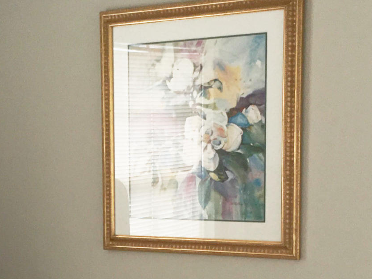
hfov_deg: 18.5
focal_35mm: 104
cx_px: 21
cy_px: 323
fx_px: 1117
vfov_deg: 13.9
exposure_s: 1/41
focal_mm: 4.15
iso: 25
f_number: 2.2
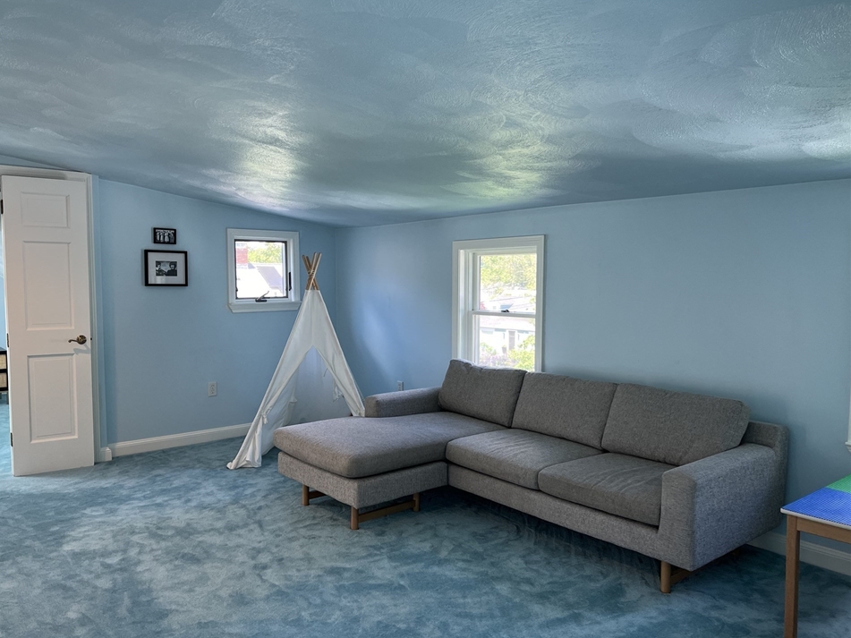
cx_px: 394
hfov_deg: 63.4
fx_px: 688
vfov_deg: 49.7
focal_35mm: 28
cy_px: 324
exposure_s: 1/120
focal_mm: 5.7
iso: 125
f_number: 1.5
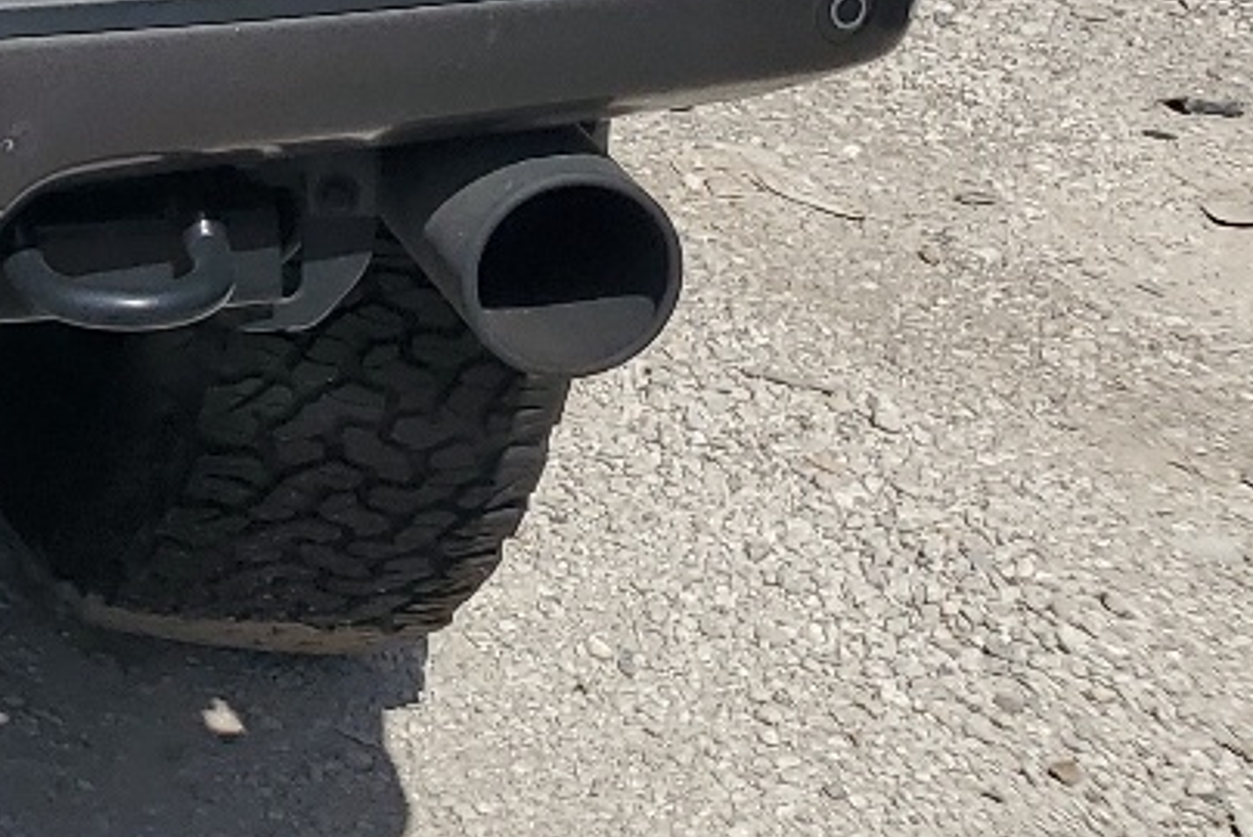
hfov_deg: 16.3
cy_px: -437
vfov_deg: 12.2
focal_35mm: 107
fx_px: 3727
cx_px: -937
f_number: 1.5
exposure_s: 1/5000
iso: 50
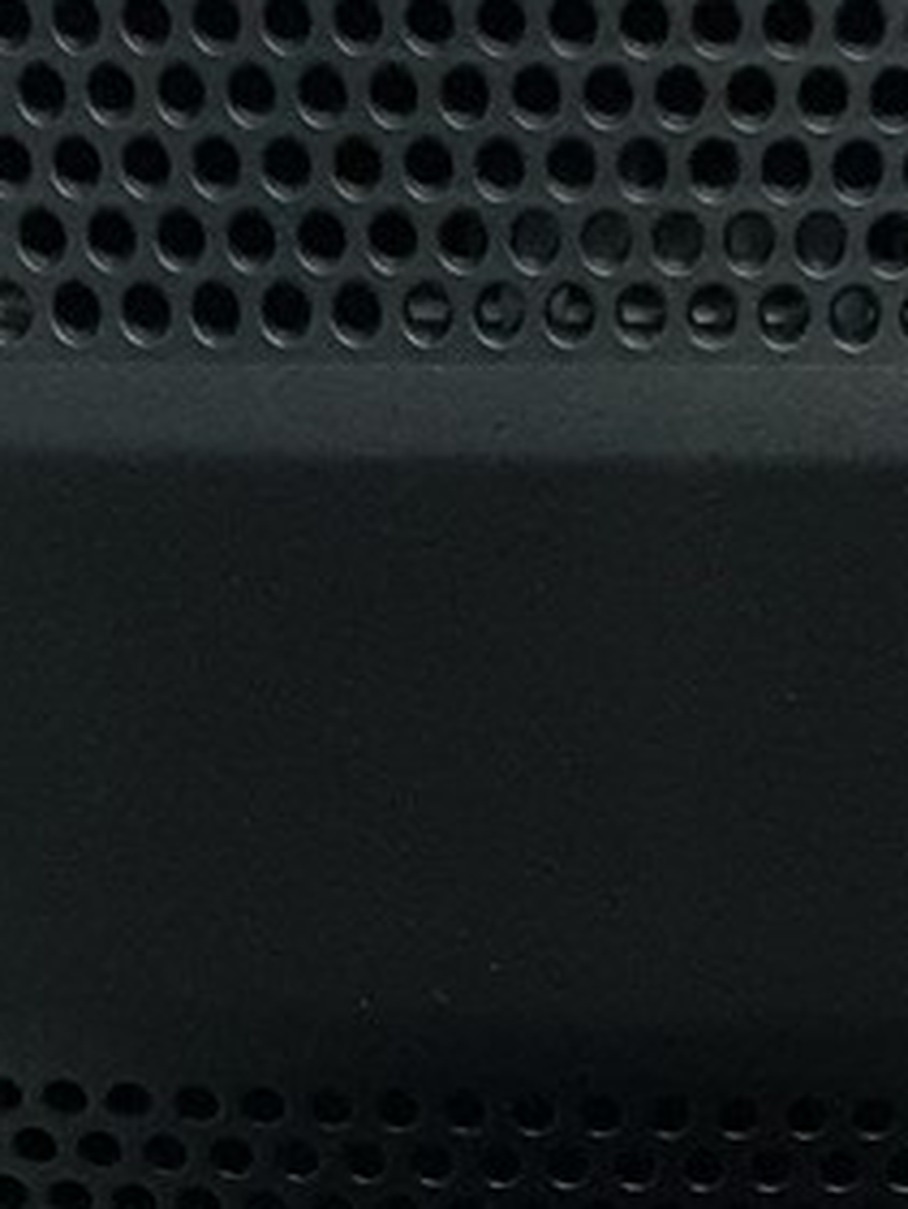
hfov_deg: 10.0
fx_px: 5172
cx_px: 628
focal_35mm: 148
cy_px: 1231
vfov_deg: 13.1
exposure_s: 1/30
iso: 320
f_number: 1.7
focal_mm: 4.32
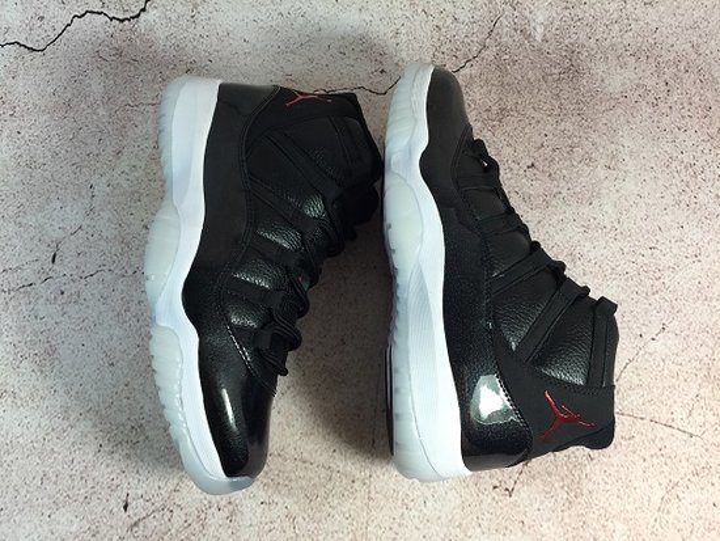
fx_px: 603
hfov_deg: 61.6
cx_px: 360
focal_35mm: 29
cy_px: 270
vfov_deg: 48.3
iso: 50
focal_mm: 4.15
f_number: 2.2
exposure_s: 1/100
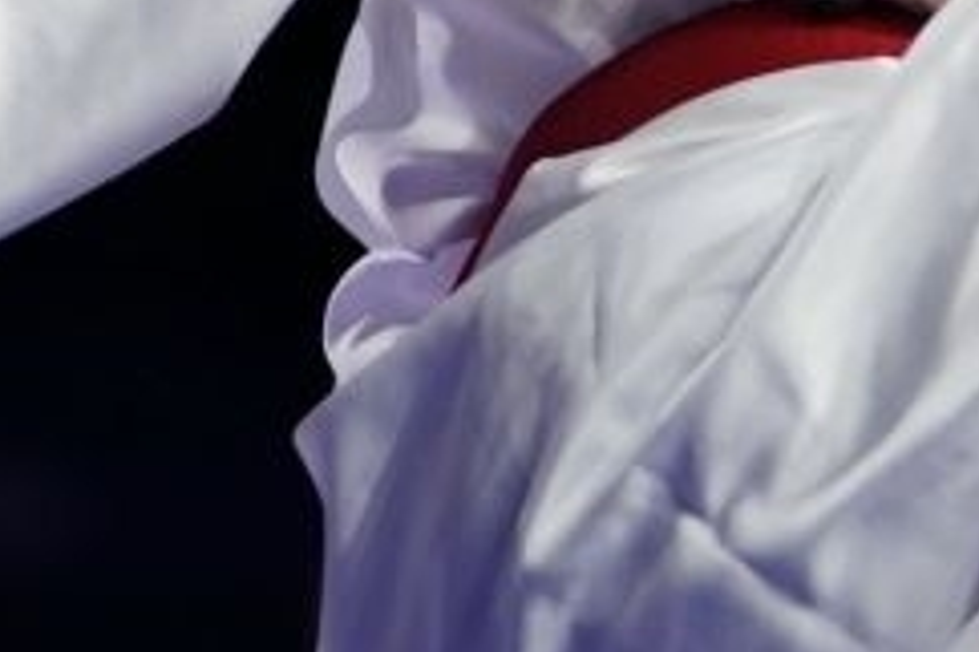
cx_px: 1545
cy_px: -765
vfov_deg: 1.2
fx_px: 32148
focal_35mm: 1183
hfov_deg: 1.7
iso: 1250
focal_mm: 159
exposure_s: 1/1000
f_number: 2.8
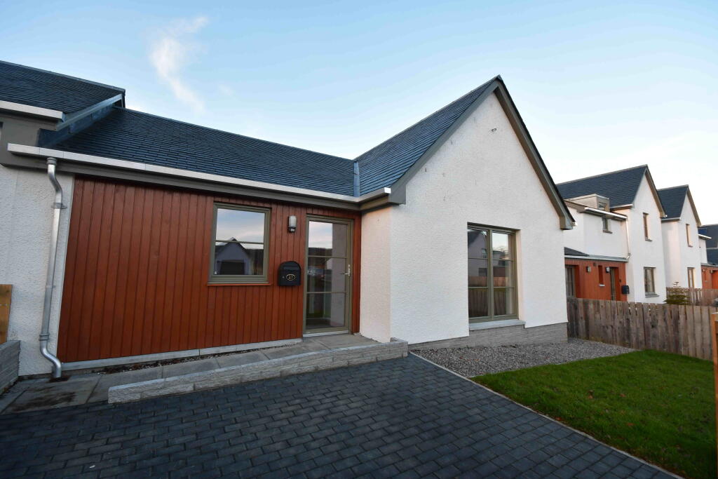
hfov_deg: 100.4
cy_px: 240
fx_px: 299
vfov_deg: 77.3
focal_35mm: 15
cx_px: 359
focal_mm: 10
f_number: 9
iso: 560
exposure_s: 1/125
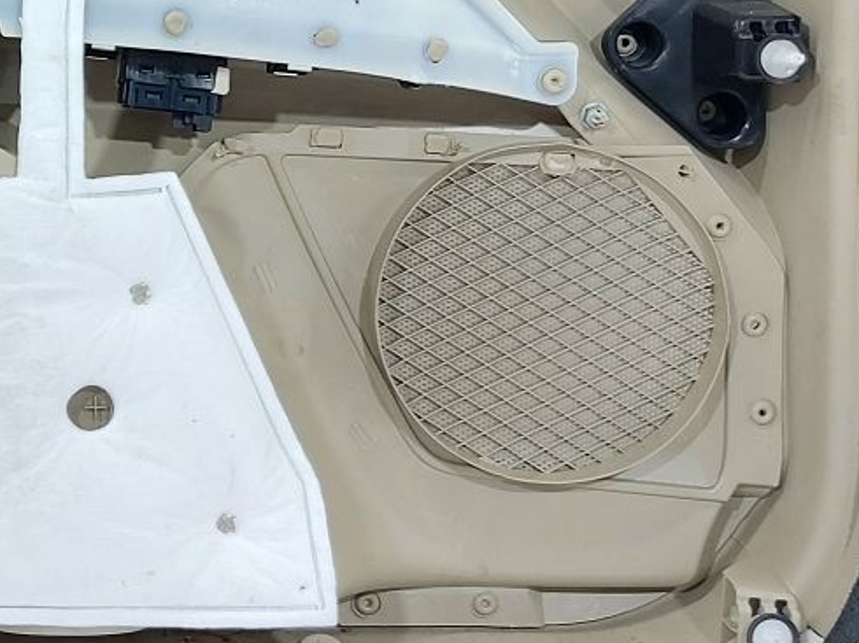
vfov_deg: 21.1
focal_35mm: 68
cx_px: -104
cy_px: 60
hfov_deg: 26.2
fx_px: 1687
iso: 125
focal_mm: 5.23
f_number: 1.8
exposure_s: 1/50
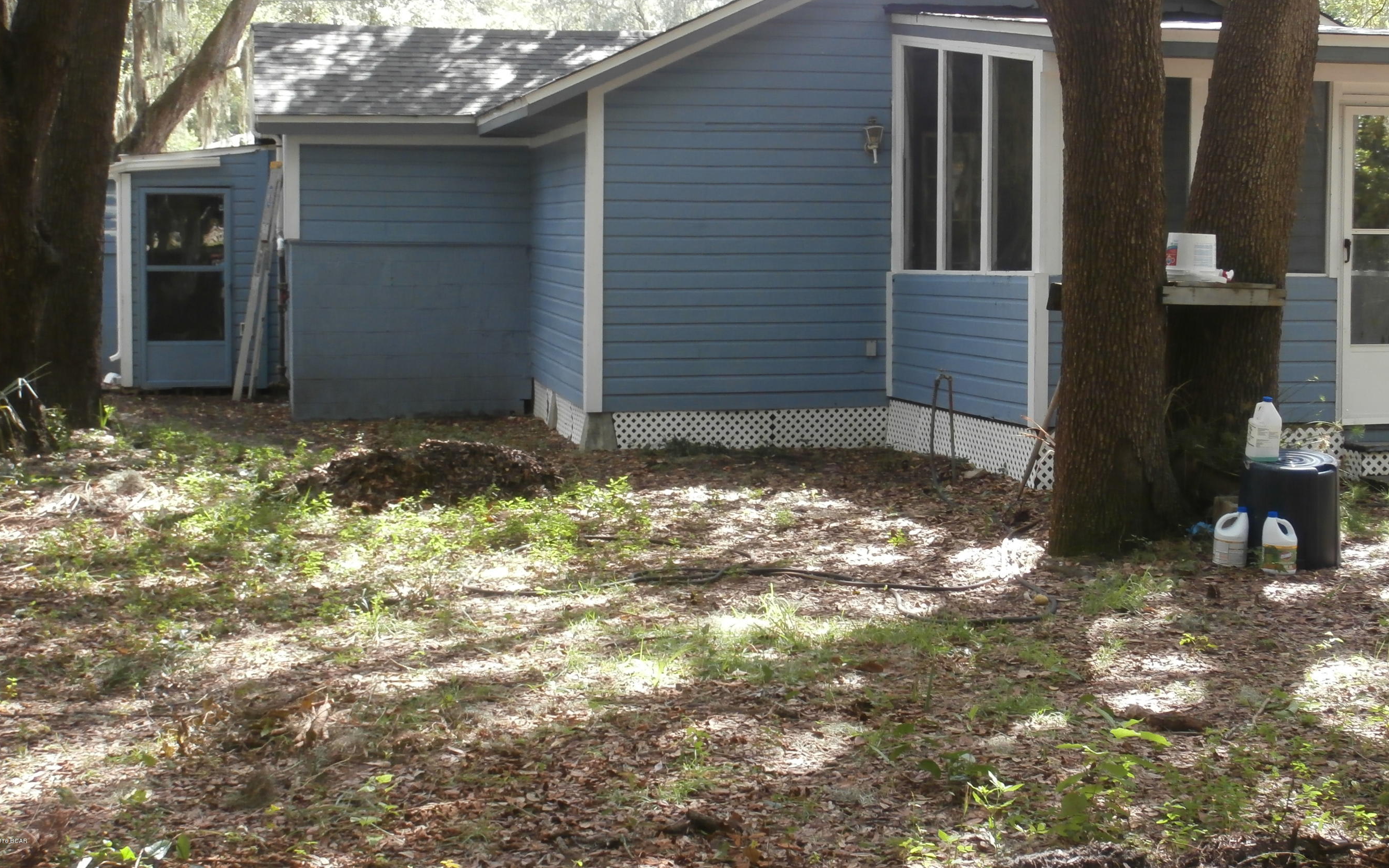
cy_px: 292
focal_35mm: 56
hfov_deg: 36.2
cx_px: 767
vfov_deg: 23.0
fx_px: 2120
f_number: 4.2
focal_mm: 8.29
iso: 160
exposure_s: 1/80
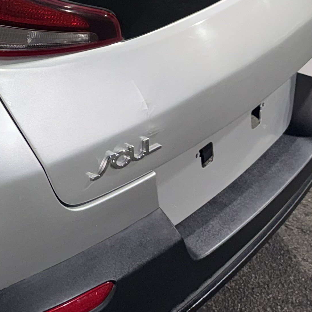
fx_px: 795
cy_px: -36
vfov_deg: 21.0
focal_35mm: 78
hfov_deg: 19.3
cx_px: -162
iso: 64
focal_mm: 6.76
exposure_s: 1/15
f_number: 1.78
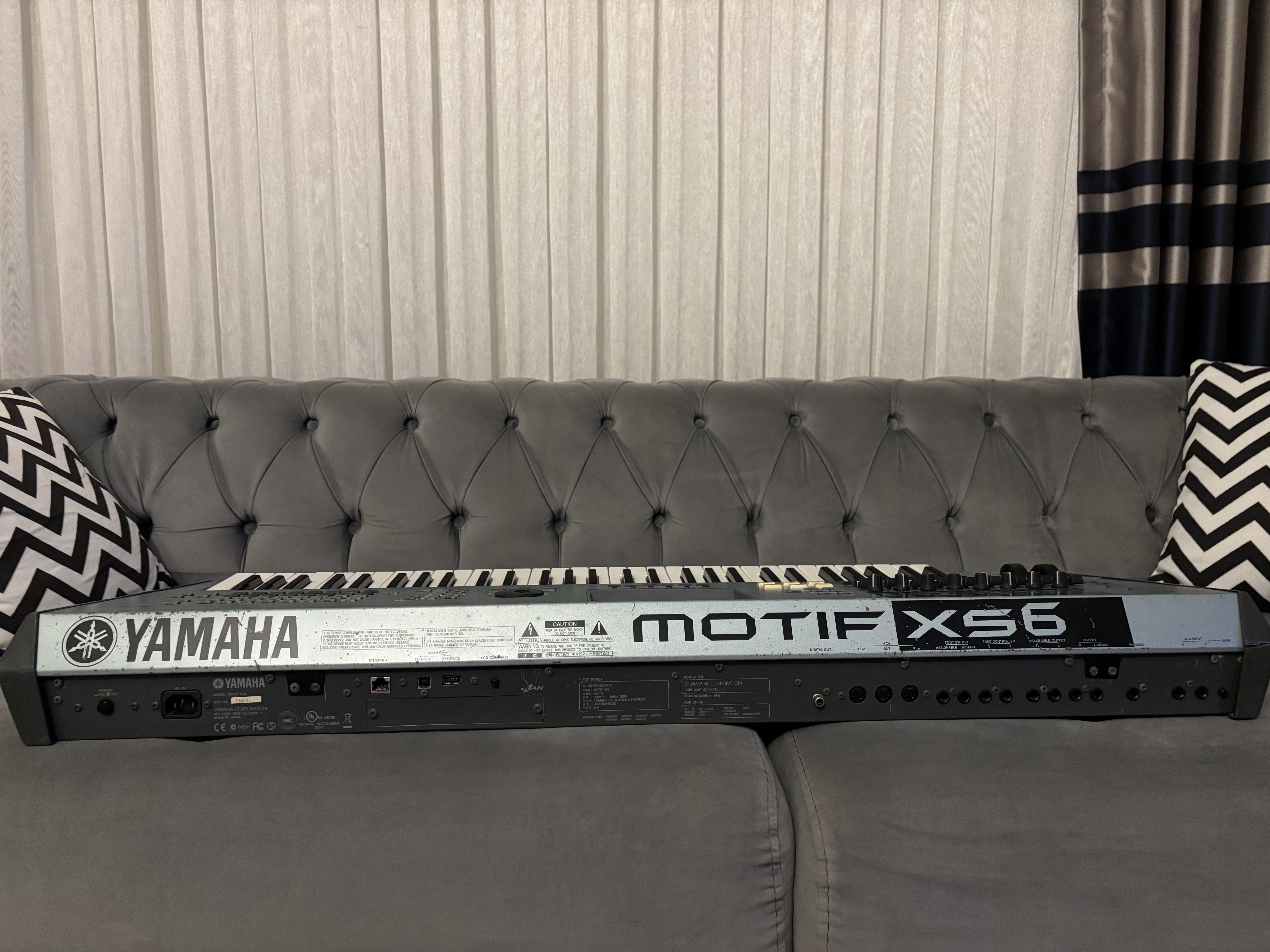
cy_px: 476
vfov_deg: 53.1
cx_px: 635
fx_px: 954
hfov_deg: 67.3
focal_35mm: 26
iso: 640
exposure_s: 1/32
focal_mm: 5.96
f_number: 1.6
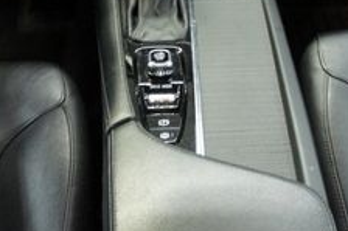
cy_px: -64
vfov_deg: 16.8
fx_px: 744
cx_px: 146
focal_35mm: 77
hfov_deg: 26.3
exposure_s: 1/30
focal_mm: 18
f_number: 3.5
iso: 1600
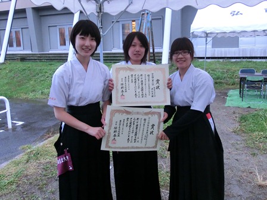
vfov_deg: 56.8
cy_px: 100
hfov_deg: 71.6
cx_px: 134
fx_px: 185
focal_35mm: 24
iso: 800
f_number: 3
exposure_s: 1/30
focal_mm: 4.24
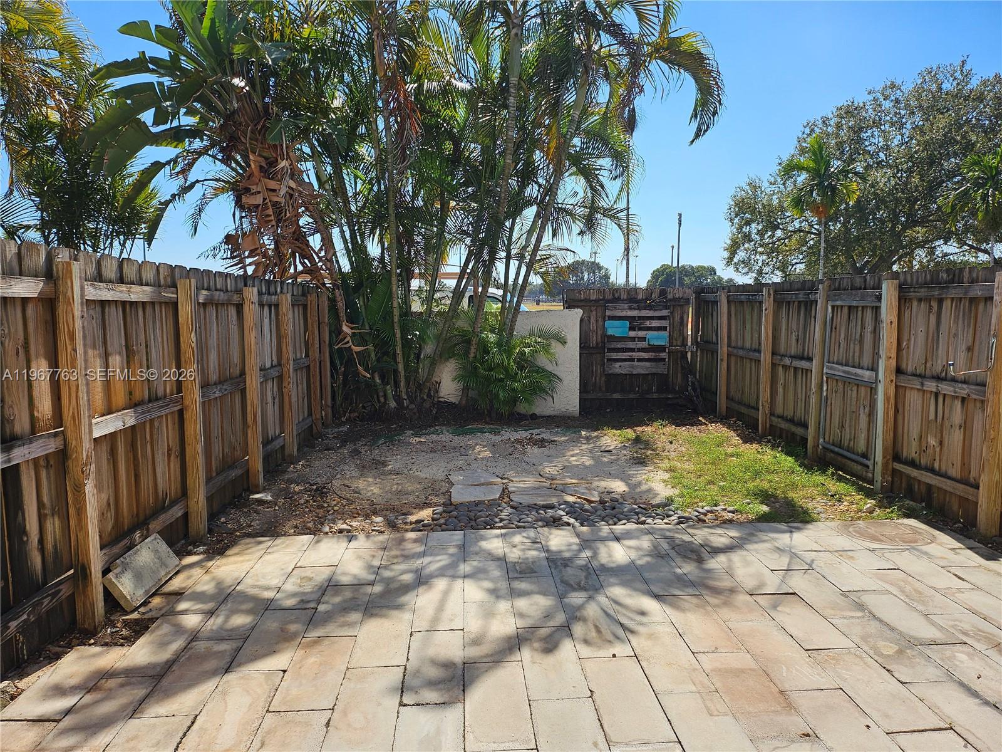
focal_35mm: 24
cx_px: 501
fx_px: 695
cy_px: 376
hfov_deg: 71.6
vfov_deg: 56.8
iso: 50
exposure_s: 1/3474
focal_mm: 5
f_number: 1.8
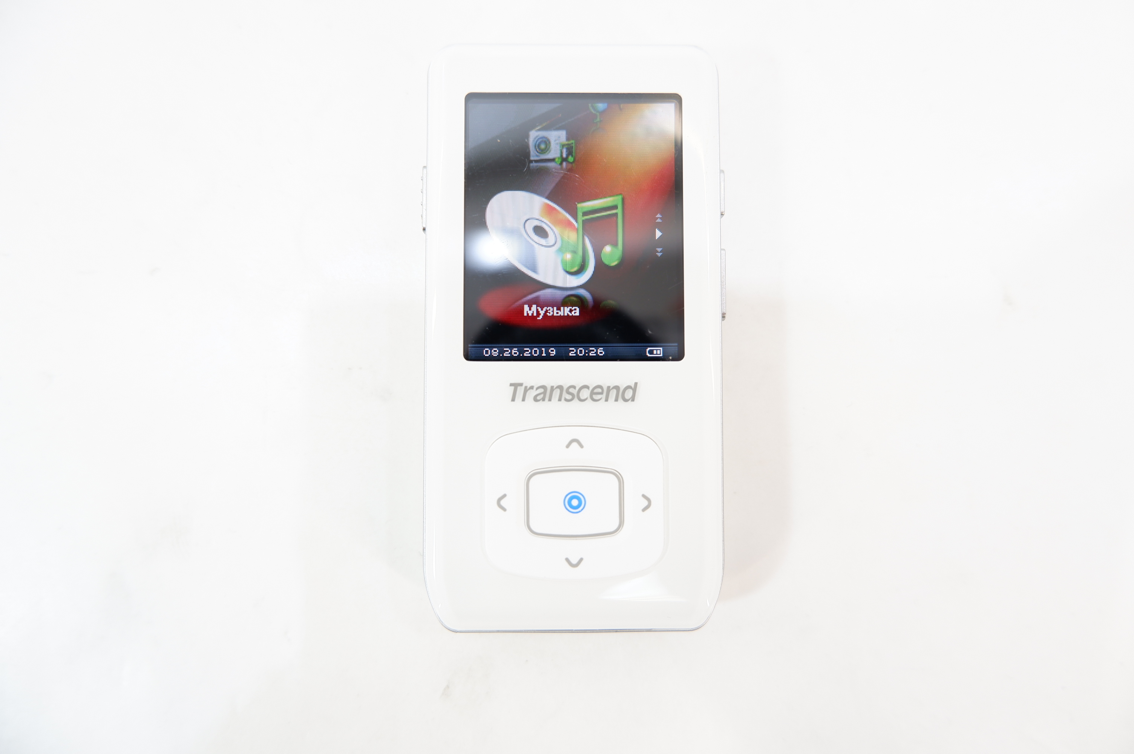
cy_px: 377
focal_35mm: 23
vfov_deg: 55.0
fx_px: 724
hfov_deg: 76.1
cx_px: 567
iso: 200
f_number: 3.5
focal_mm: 15
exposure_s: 1/56
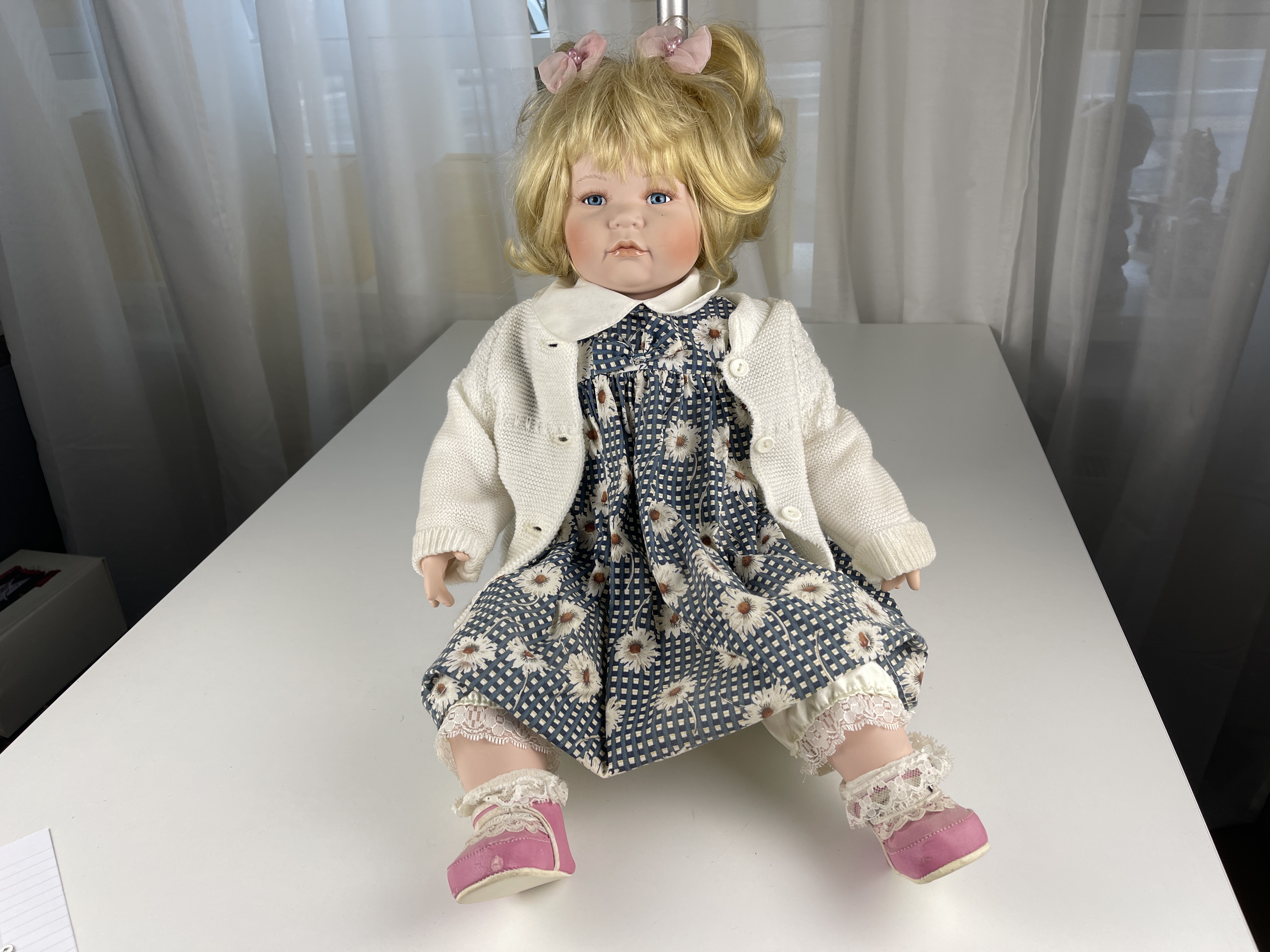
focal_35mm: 25
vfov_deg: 54.9
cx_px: 635
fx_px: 917
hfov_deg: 69.4
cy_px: 476
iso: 32
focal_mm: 5.1
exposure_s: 1/168
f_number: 1.6
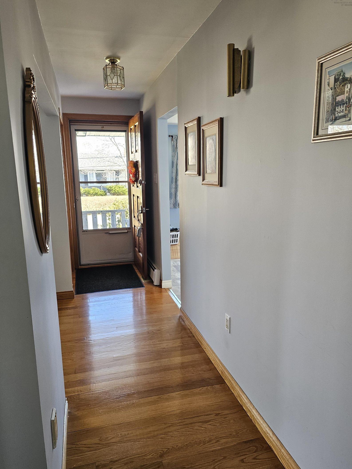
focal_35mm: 25
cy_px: 239
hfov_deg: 54.9
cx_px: 178
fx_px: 339
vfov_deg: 69.4
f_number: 1.7
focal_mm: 6.3
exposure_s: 1/120
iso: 250
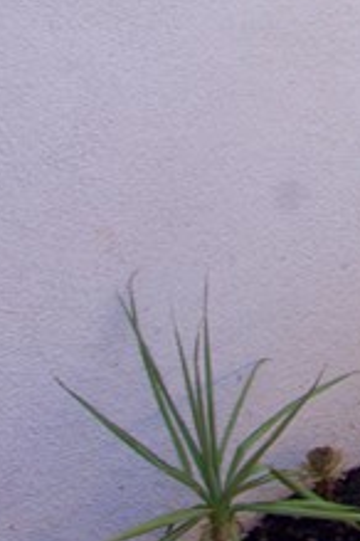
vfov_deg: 15.1
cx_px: 656
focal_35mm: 119
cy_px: -408
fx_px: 1785
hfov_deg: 10.8
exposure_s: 1/13
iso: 100
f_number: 14
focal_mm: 16
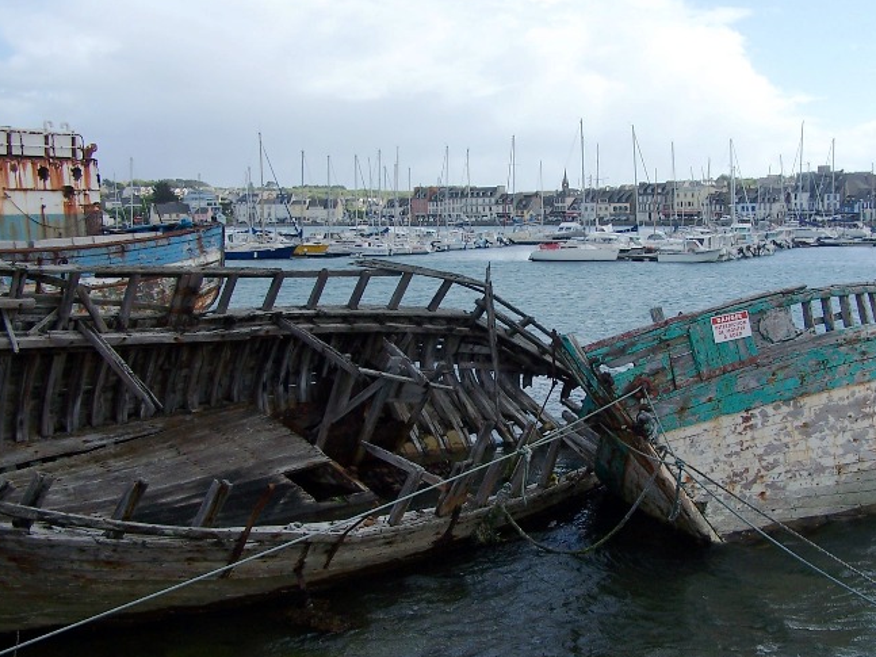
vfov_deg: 30.9
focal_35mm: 47
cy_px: 347
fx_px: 1189
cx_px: 524
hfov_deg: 40.3
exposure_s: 1/500
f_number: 4
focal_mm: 6.3
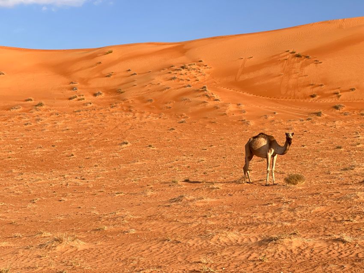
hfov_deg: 25.3
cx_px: 182
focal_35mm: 77
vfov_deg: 19.1
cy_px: 136
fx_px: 810
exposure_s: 1/694
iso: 32
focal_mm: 9
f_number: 2.8
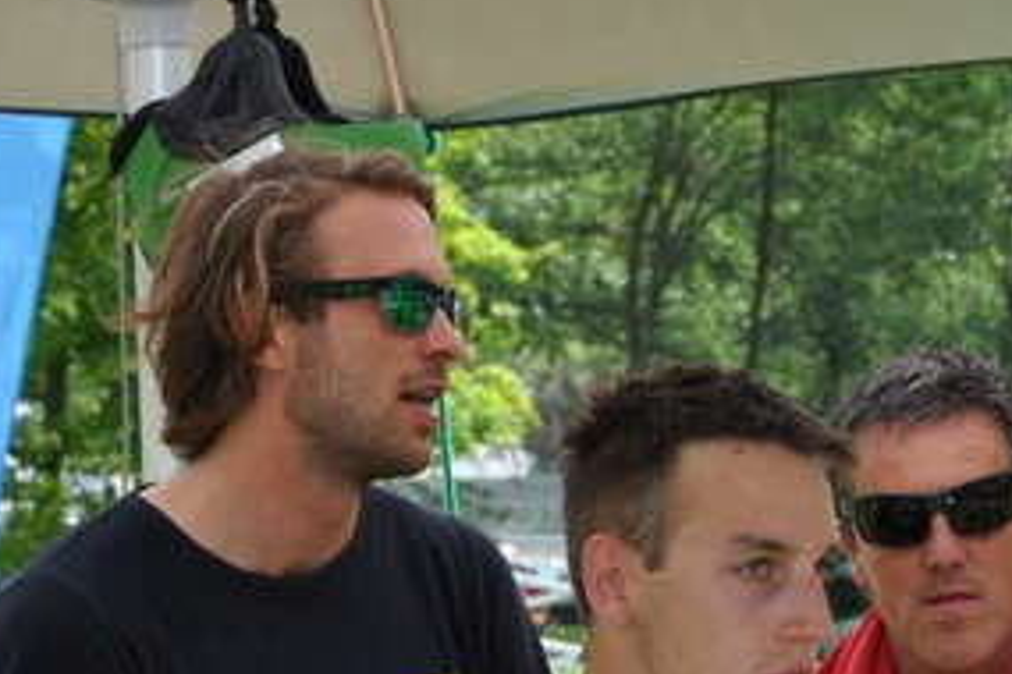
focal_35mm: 275
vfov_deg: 5.0
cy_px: 507
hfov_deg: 7.5
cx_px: 554
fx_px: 7730
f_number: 9
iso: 200
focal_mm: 66
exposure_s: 1/200
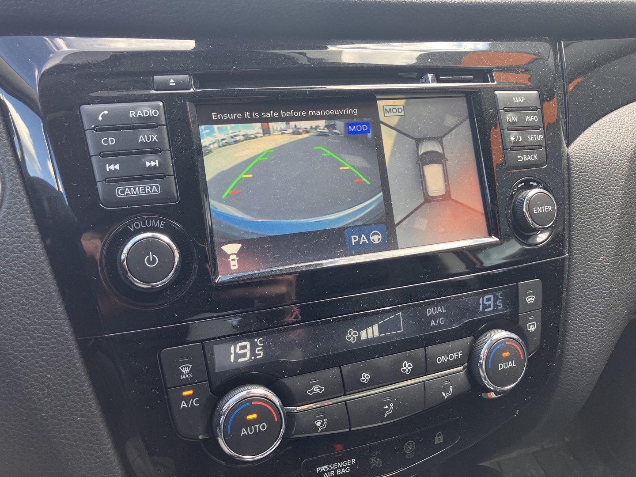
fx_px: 514
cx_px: 318
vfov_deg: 49.7
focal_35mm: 28
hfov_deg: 63.4
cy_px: 238
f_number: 1.8
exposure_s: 1/121
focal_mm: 3.99
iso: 80
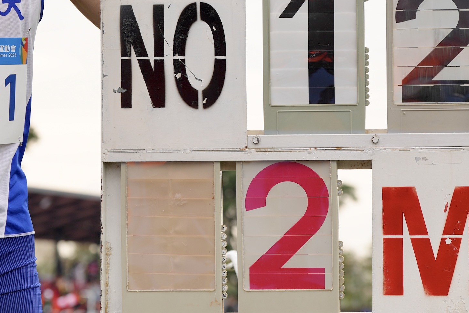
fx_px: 2202
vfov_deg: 8.1
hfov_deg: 12.2
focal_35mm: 169
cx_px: 269
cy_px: 49
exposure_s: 1/160
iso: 100
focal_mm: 70
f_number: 4
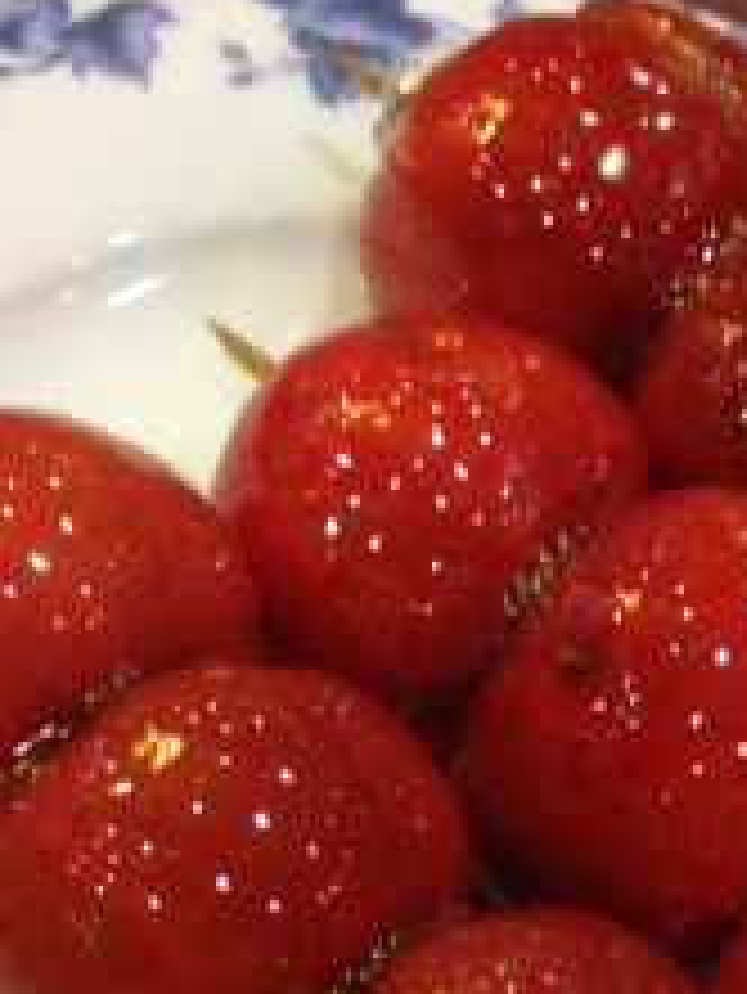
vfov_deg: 17.5
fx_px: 3191
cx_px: 605
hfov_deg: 13.3
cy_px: 877
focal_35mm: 111
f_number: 2.4
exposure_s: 1/20
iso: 160
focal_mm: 4.28
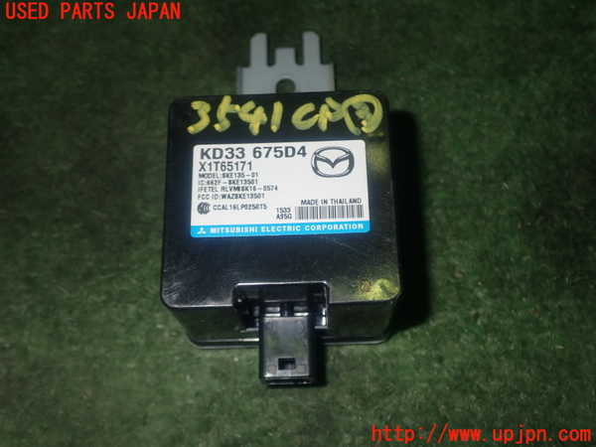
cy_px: 224
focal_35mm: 41
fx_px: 706
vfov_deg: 35.1
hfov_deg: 45.8
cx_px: 298
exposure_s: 1/40
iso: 200
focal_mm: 7.31
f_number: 8
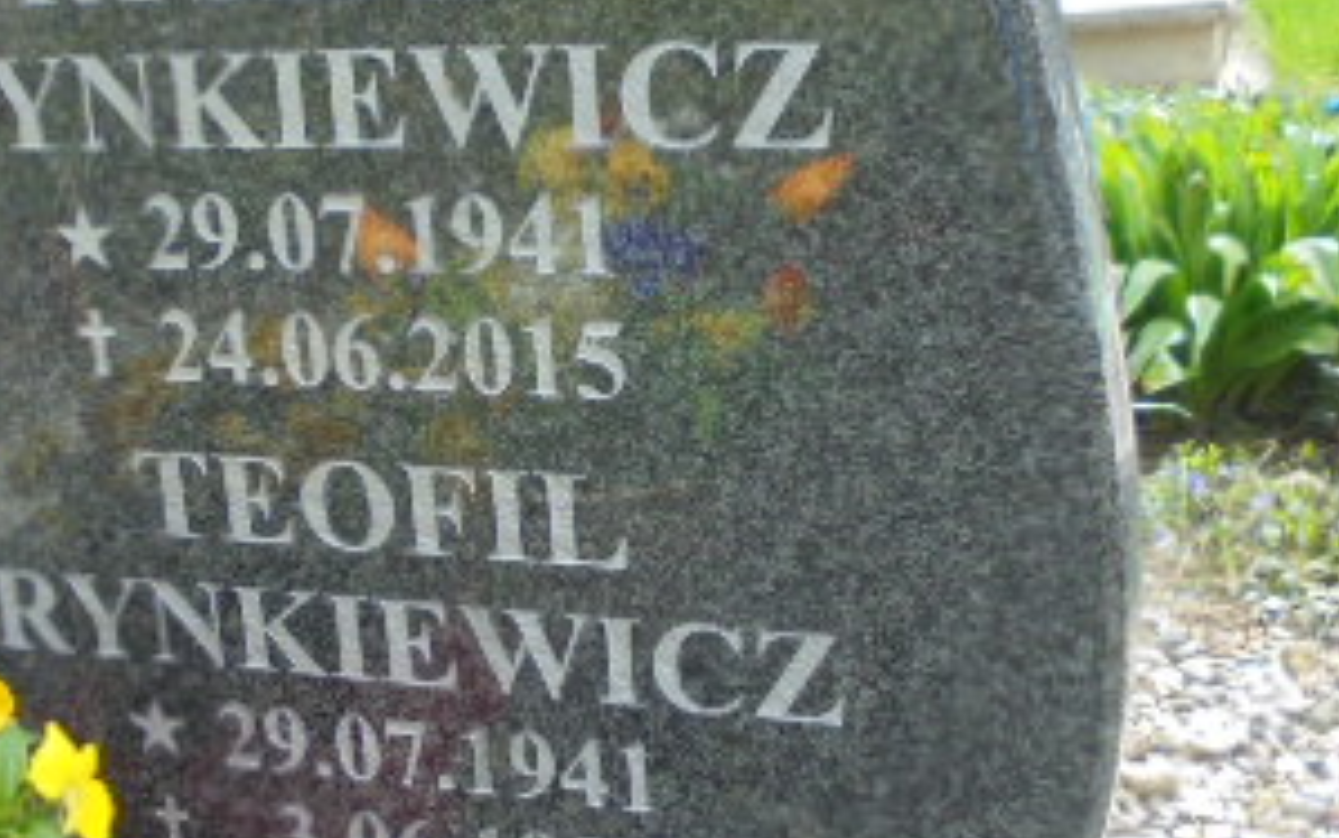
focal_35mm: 59
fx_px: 2153
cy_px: 403
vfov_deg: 22.0
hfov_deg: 34.5
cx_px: 582
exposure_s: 1/200
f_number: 3.5
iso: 100
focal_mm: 4.6
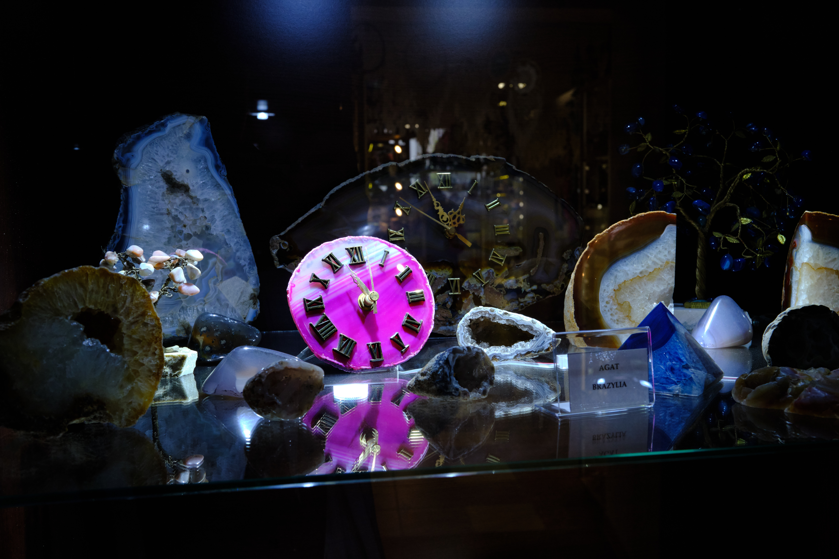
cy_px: 280
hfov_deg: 54.4
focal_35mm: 35
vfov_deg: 37.9
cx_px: 420
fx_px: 816
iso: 1250
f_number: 8
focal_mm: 23
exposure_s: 1/34
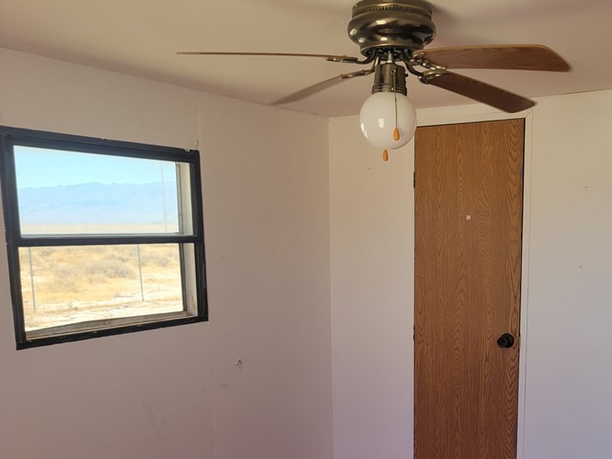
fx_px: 654
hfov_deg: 49.0
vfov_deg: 38.0
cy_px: 322
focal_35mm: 37
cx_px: 423
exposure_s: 1/167
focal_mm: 5.4
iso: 40
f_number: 1.8
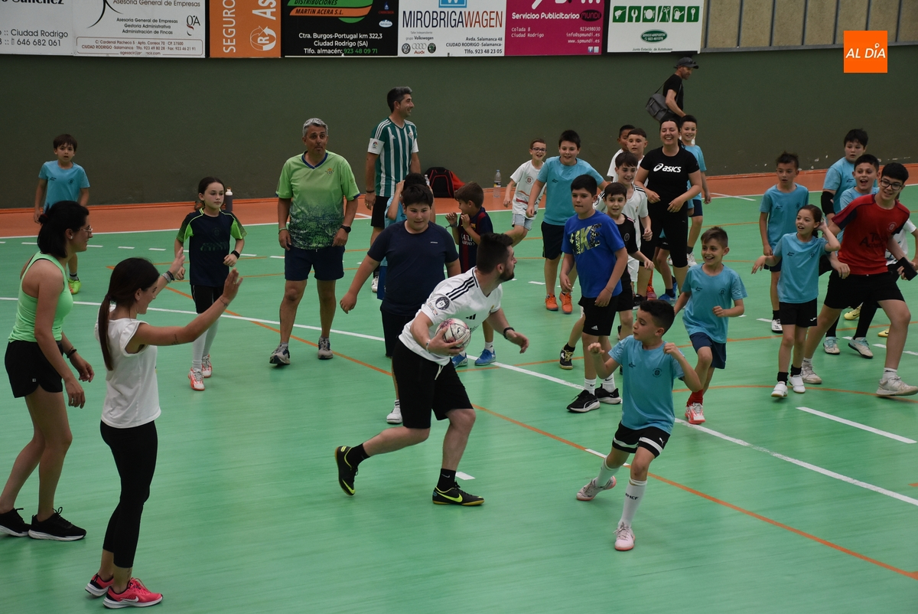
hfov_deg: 27.0
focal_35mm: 75
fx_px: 1914
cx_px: 459
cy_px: 307
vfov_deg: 18.2
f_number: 4.8
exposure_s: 1/500
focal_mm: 50
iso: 1400
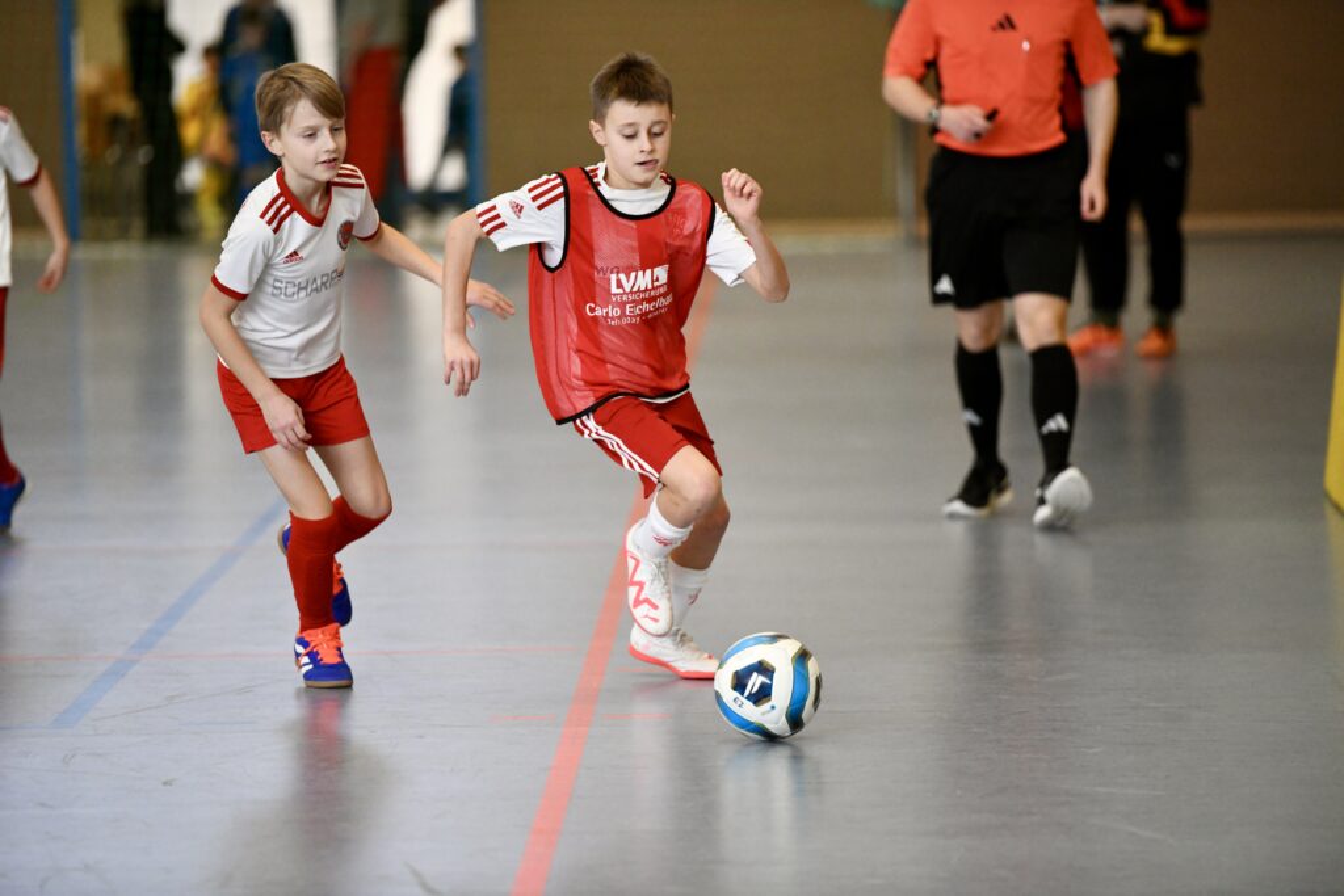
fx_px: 7467
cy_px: 448
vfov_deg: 6.9
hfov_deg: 10.3
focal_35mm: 200
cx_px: 672
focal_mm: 200
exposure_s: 1/1250
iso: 5000
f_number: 2.8
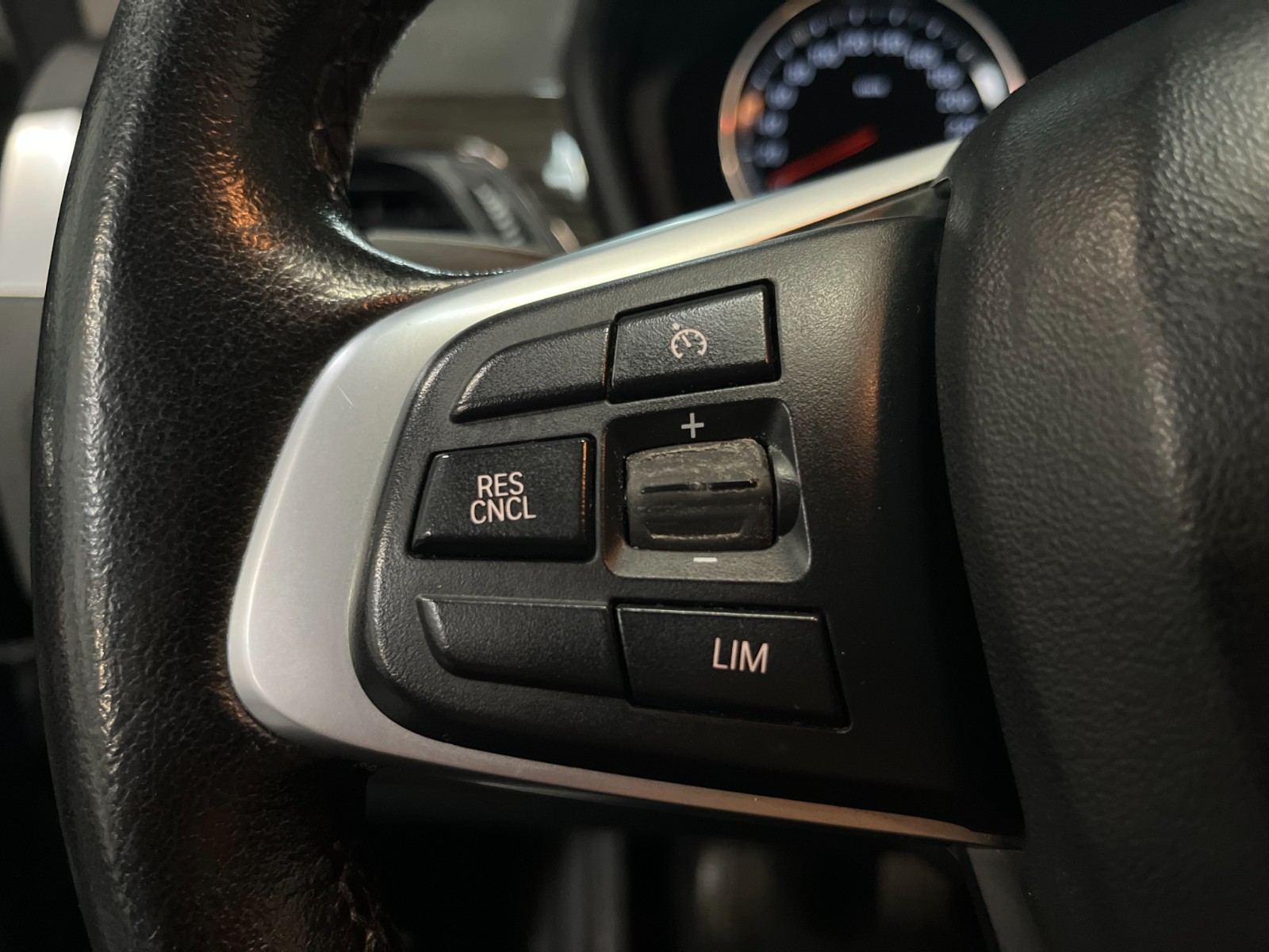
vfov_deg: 53.1
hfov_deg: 67.3
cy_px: 476
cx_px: 634
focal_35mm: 26
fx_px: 953
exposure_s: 1/50
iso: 500
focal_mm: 5.1
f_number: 1.6
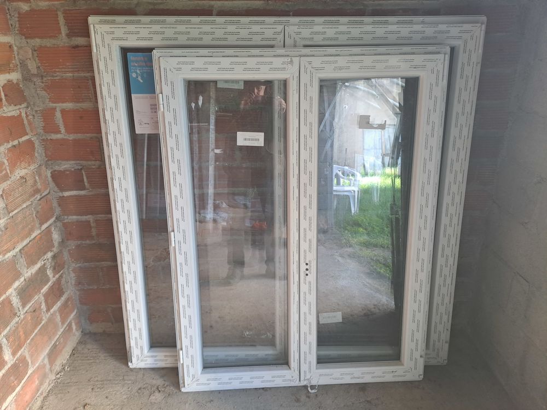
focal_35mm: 25
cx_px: 274
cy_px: 205
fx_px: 395
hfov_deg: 69.4
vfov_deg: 54.9
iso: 125
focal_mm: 4.65
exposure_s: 1/50
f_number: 1.8
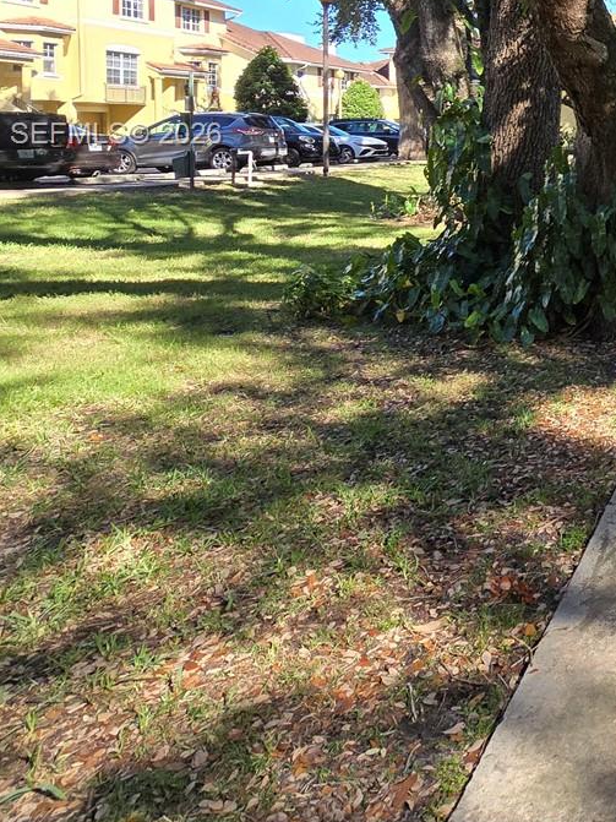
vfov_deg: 53.5
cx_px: 821
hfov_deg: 32.6
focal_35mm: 31
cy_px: 136
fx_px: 736
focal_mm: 2.2
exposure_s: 1/631
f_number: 2.2
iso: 50
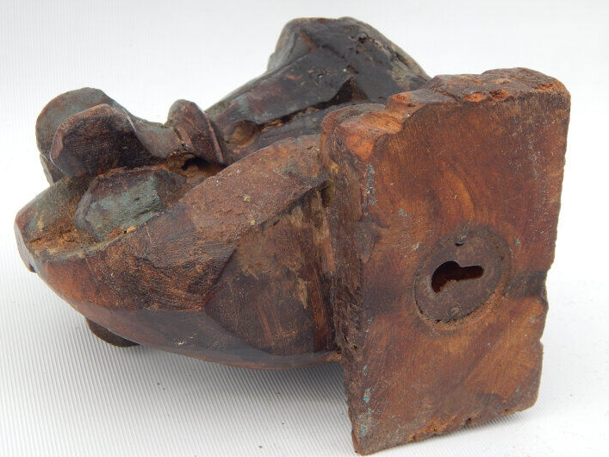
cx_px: 316
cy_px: 244
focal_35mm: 69
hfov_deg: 28.2
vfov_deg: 21.3
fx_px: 1214
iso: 125
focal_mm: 10.9
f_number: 4
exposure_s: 1/250
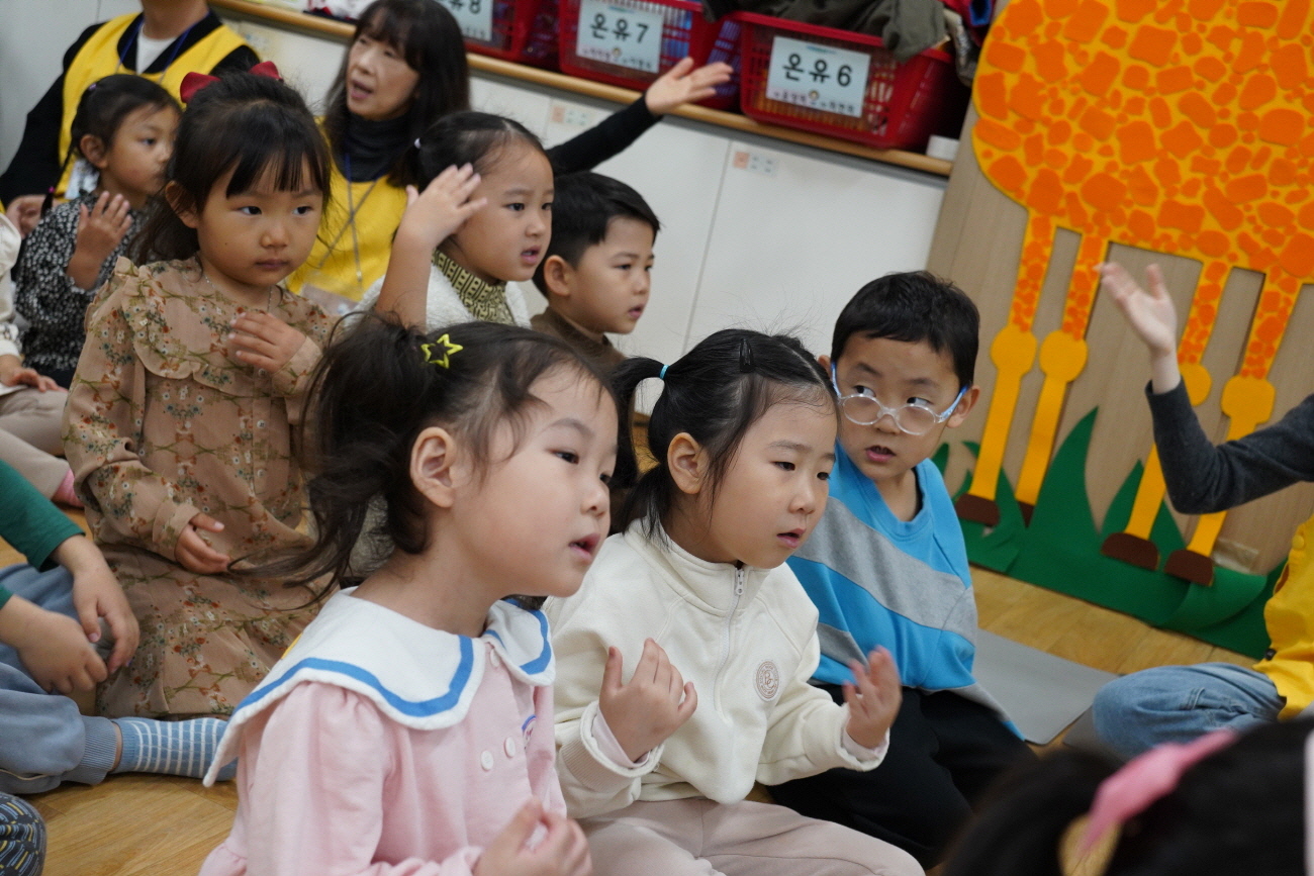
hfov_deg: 43.6
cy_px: 438
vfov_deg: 29.9
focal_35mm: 45
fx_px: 1643
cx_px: 657
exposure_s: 1/125
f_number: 5.6
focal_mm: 45
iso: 2500
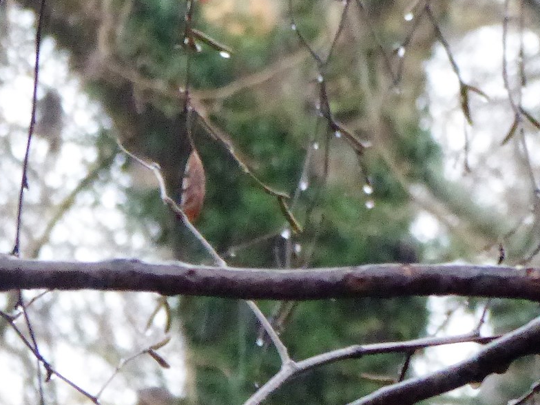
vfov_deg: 2.7
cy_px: -200
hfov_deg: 3.6
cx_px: 745
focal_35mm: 542
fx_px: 8455
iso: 1600
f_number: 5.5
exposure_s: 1/80
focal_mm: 28.7
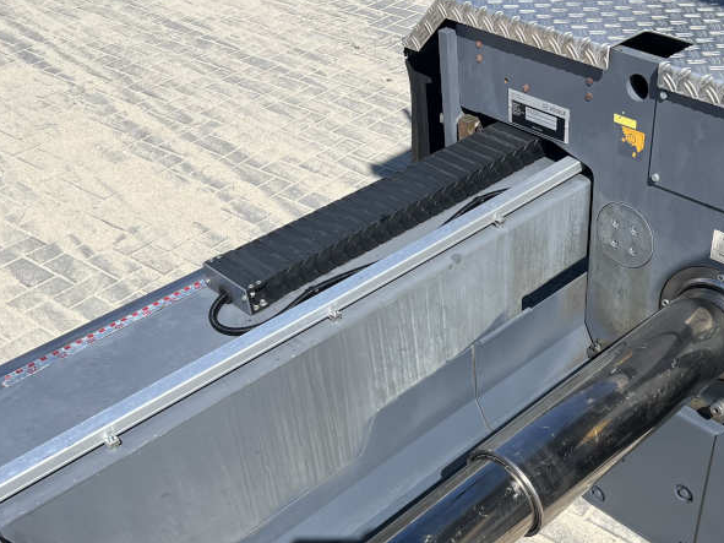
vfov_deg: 32.4
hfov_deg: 42.4
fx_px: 920
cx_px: 480
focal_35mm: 44
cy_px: 386
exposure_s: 1/5319
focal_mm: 5.7
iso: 50
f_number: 1.5
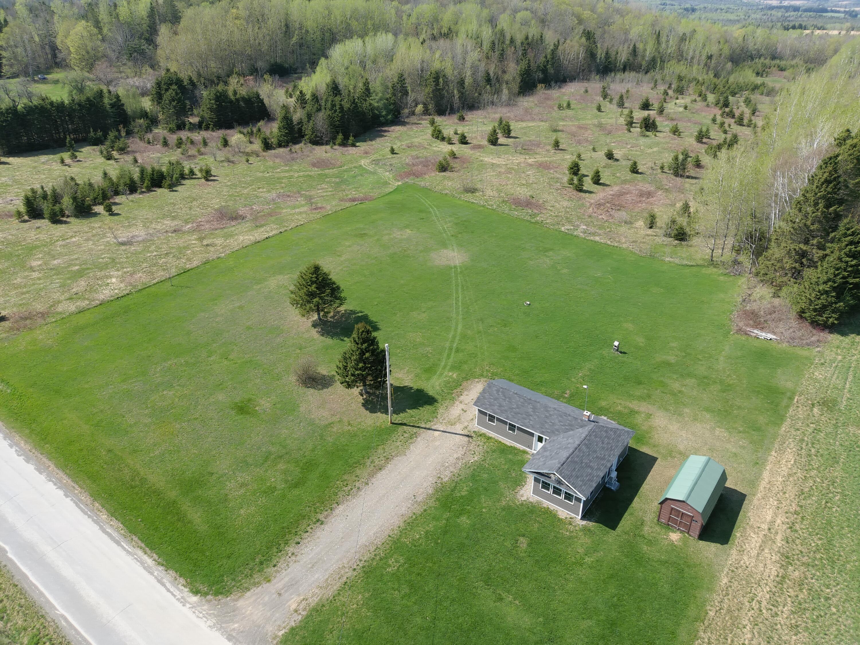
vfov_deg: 53.1
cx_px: 430
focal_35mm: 26
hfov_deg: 67.3
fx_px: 646
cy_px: 322
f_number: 1.8
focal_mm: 4.74
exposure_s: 1/500
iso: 100
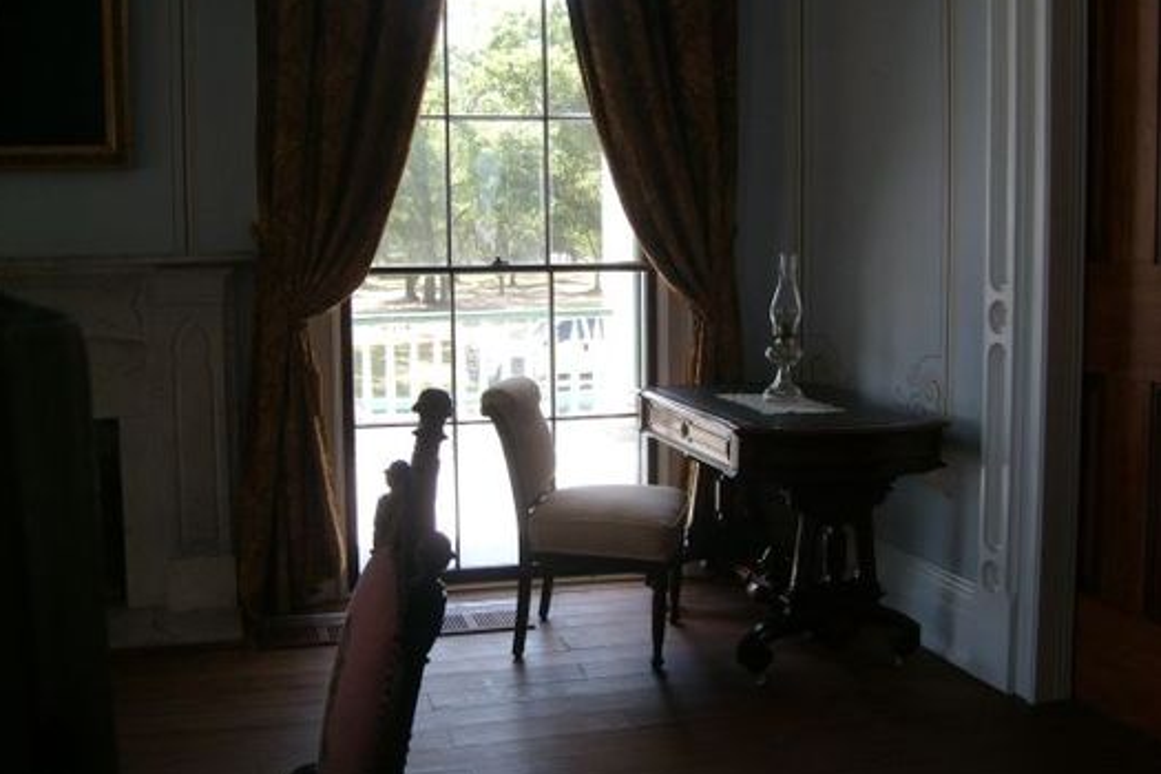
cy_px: 345
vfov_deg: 35.9
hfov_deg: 51.9
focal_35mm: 37
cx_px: 576
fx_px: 1193
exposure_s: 1/180
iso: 80
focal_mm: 5.8
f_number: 2.8
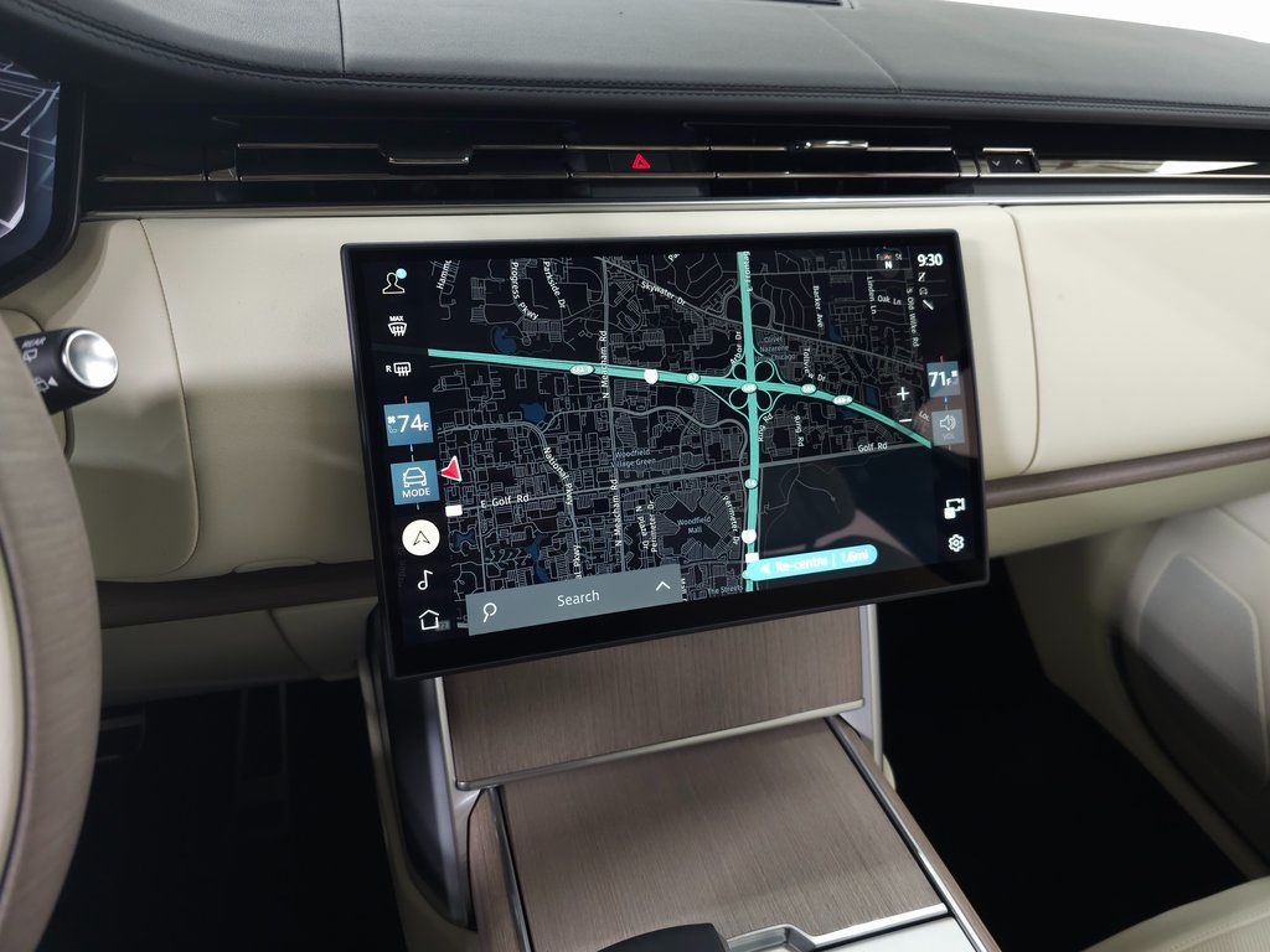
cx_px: 635
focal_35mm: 23
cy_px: 476
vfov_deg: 58.9
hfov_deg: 73.9
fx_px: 844
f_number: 1.7
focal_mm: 6.3
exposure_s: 1/60
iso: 160
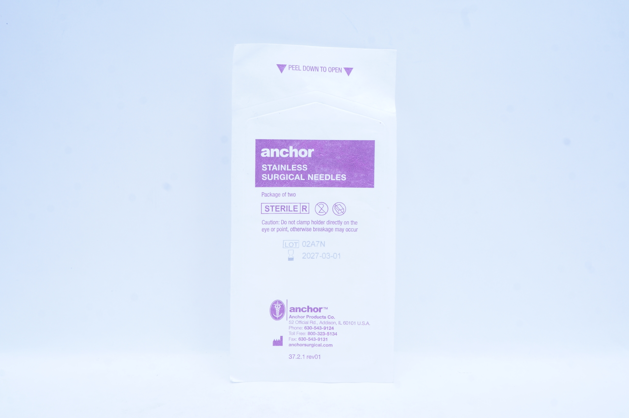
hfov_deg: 48.0
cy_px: 209
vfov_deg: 32.9
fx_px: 707
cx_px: 314
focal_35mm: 40
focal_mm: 27
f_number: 13
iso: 400
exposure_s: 1/13
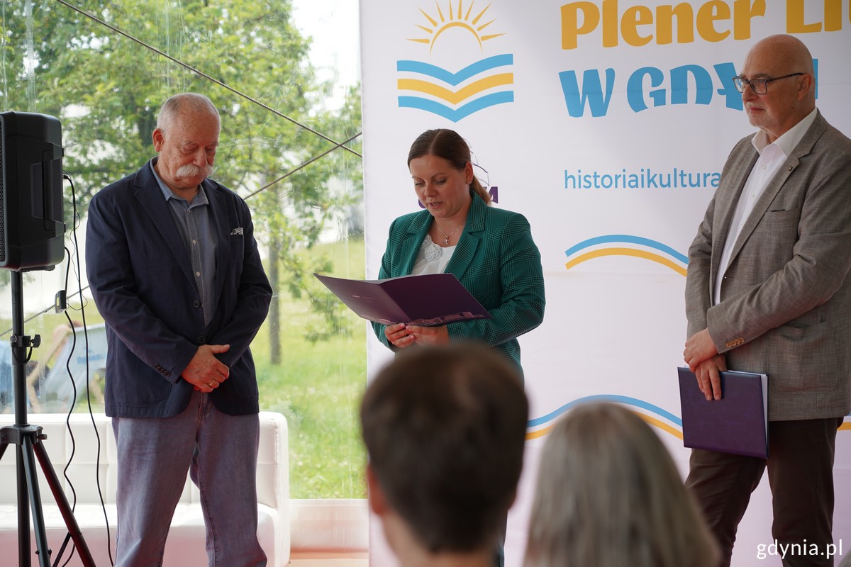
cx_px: 426
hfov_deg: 19.5
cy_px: 284
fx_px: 2482
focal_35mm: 105
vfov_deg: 13.0
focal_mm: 105
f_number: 4.5
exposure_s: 1/320
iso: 200
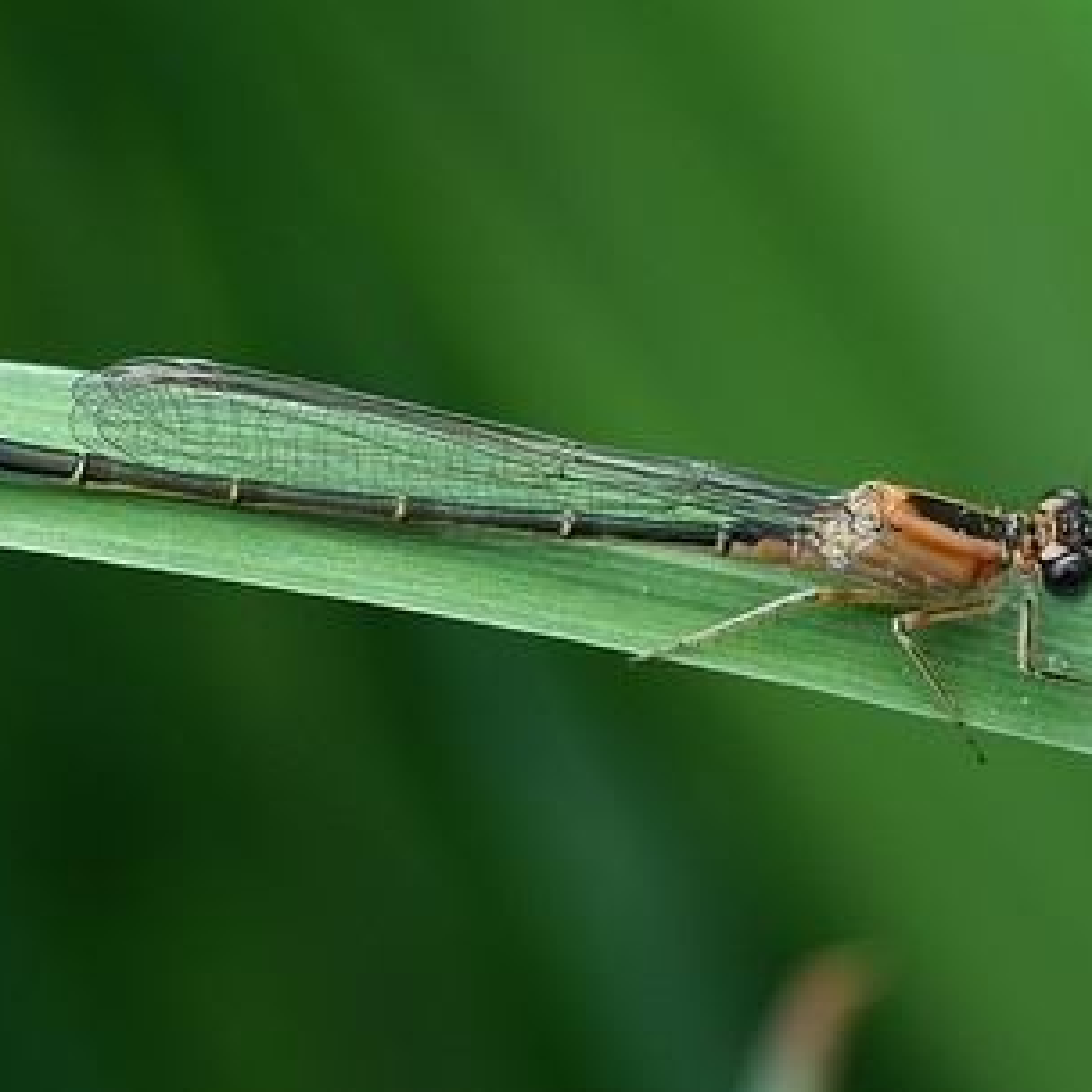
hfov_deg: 9.1
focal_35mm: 193
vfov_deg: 9.1
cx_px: 665
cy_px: 546
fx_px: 6888
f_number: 8
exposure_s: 1/125
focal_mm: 100
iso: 400
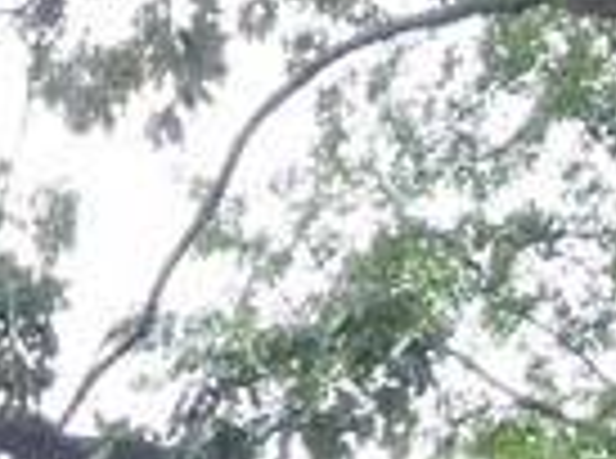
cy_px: 1629
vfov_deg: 7.7
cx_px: -656
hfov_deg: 11.7
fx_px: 2662
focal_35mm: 150
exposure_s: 1/100
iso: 101
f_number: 2.8
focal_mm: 3.61
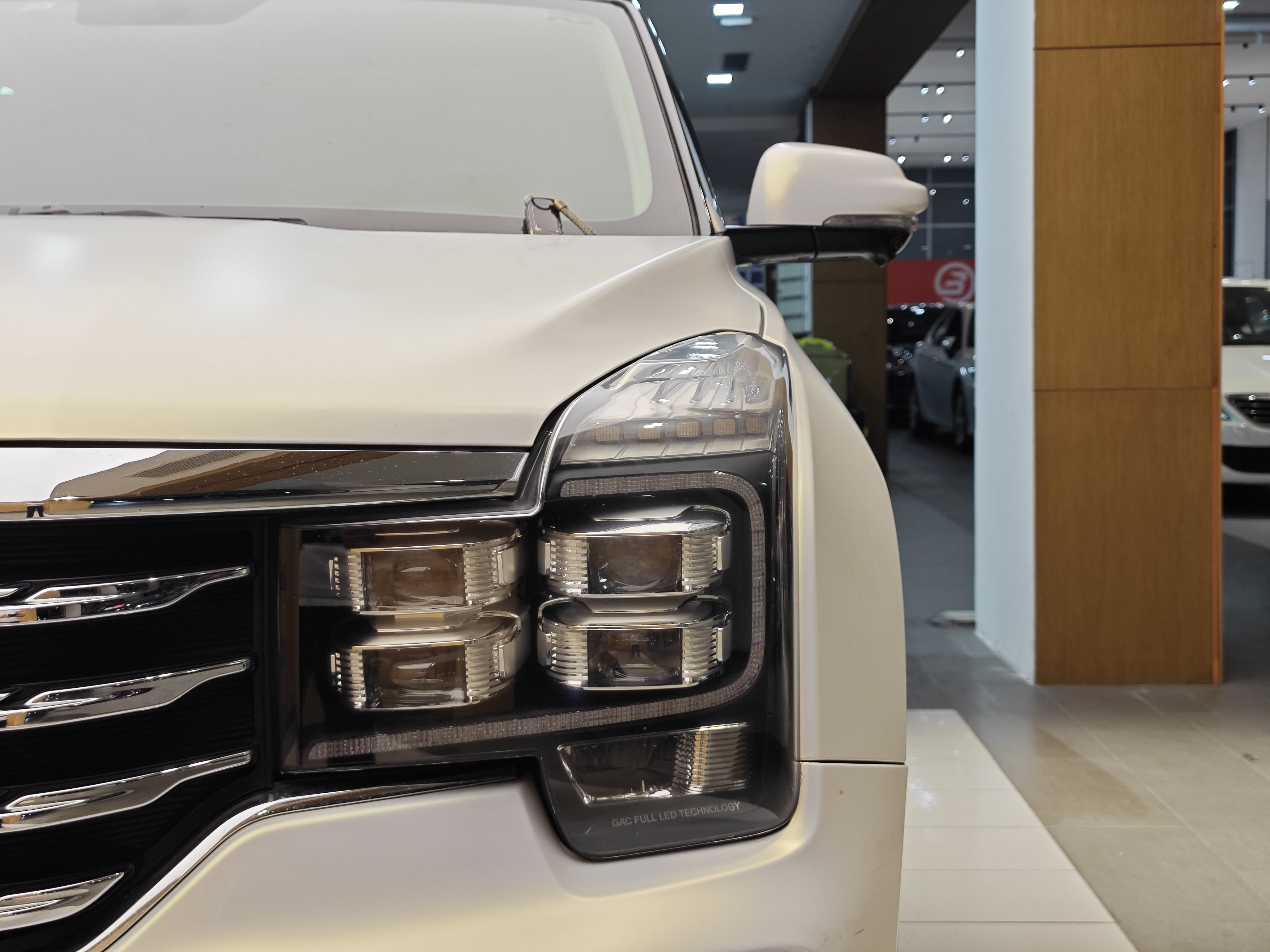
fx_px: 1688
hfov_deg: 41.2
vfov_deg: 31.5
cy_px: 476
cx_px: 635
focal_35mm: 46
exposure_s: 1/100
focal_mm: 8.7
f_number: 1.9
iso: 80
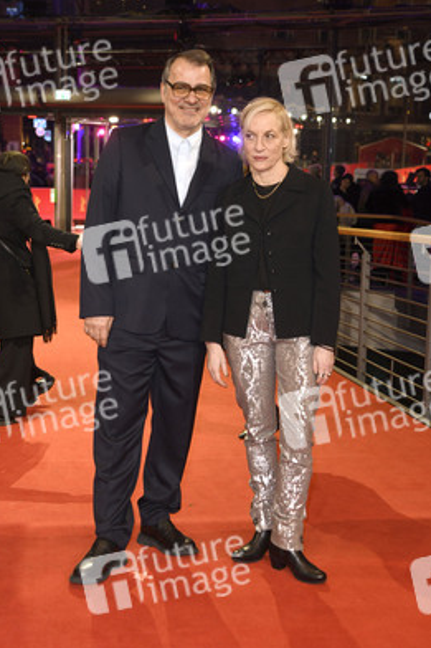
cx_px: 213
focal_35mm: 51
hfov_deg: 26.5
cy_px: 327
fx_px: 917
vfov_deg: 38.9
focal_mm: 50
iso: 1250
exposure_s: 1/160
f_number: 5
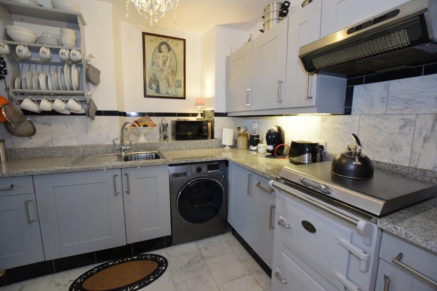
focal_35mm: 15
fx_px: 182
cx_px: 218
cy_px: 146
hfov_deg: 100.4
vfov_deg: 77.3
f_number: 3.5
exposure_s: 1/60
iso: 800
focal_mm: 10
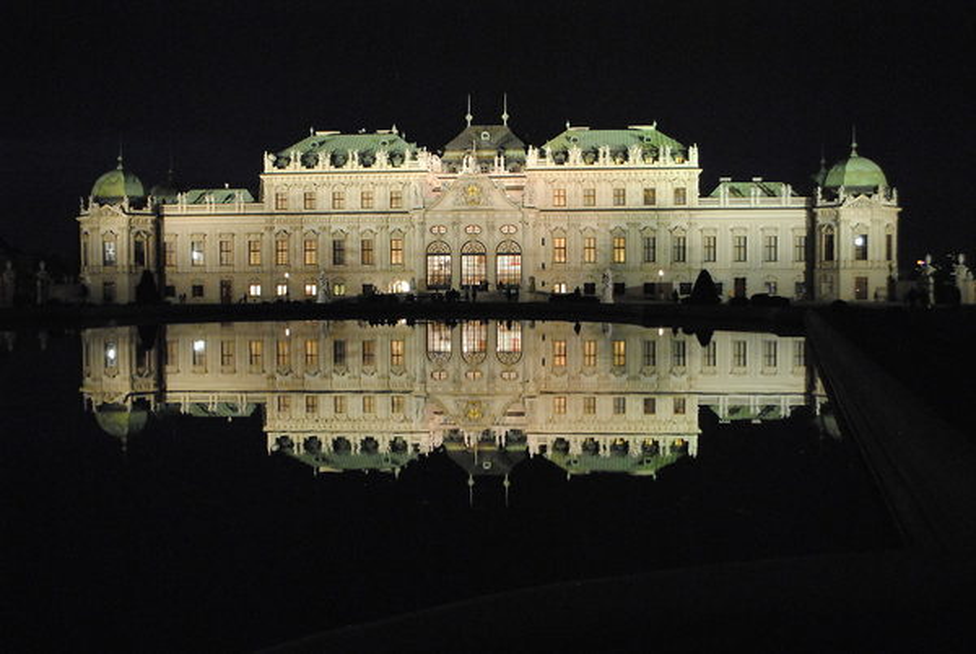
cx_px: 488
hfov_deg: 49.5
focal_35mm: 39
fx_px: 1059
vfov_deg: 34.3
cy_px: 327
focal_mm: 26
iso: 1600
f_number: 4.2
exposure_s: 1/6
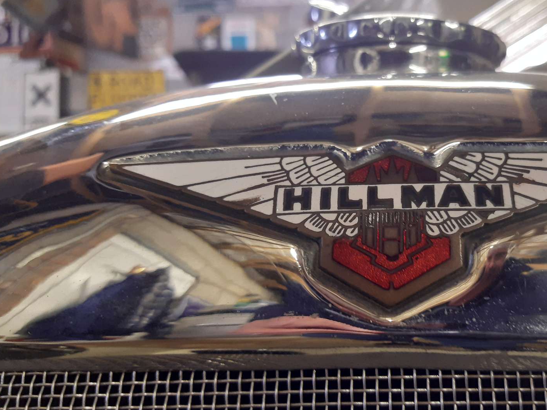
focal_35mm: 37
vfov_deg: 38.7
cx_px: 385
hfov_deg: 48.9
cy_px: 216
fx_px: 585
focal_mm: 3.92
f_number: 1.7
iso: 250
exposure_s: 1/50
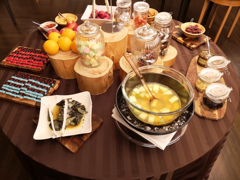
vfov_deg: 51.4
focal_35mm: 27
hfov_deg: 65.3
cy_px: 90
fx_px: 187
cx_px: 120
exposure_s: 1/33.3
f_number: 1.8
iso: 160
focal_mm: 3.95
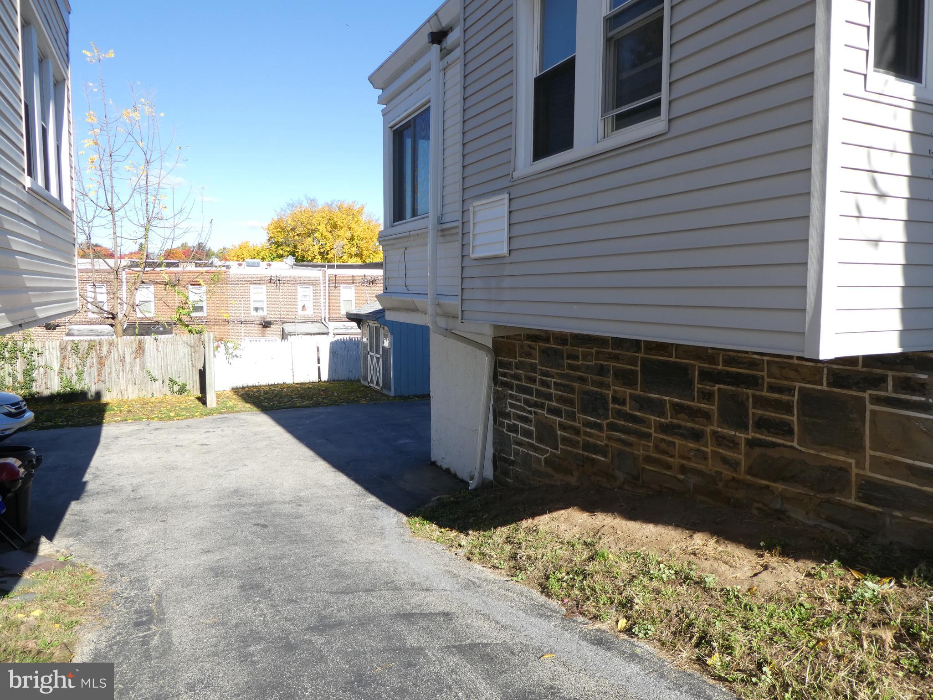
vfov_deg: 56.8
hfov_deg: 71.6
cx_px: 466
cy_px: 350
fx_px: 647
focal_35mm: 24
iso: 80
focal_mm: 4.3
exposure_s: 1/400
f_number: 3.3
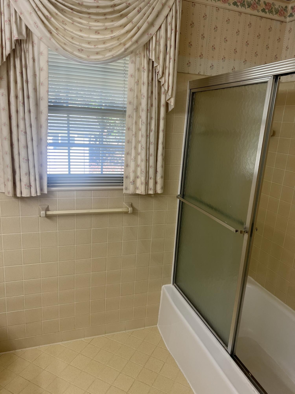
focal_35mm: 26
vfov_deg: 67.3
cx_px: 148
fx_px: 295
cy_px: 197
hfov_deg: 53.1
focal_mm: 5.7
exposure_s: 1/120
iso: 80
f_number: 1.5
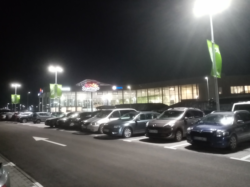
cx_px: 125
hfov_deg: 67.3
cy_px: 94
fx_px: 188
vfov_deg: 53.1
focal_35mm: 26
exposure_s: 1/20
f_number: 1.8
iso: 1223
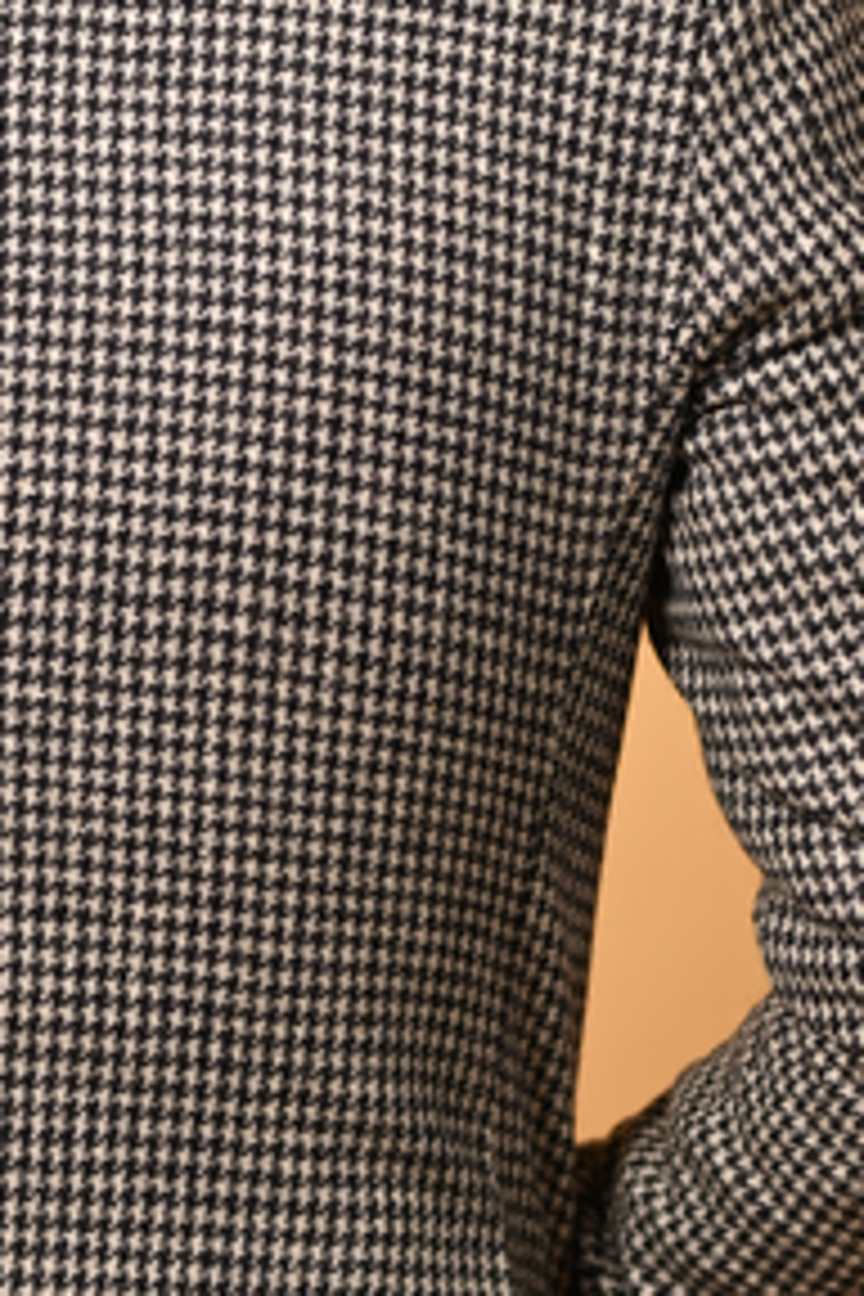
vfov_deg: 10.7
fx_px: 6875
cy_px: 297
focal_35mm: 191
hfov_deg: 7.2
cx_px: 119
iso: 200
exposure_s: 1/1250
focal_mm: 50
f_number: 2.2
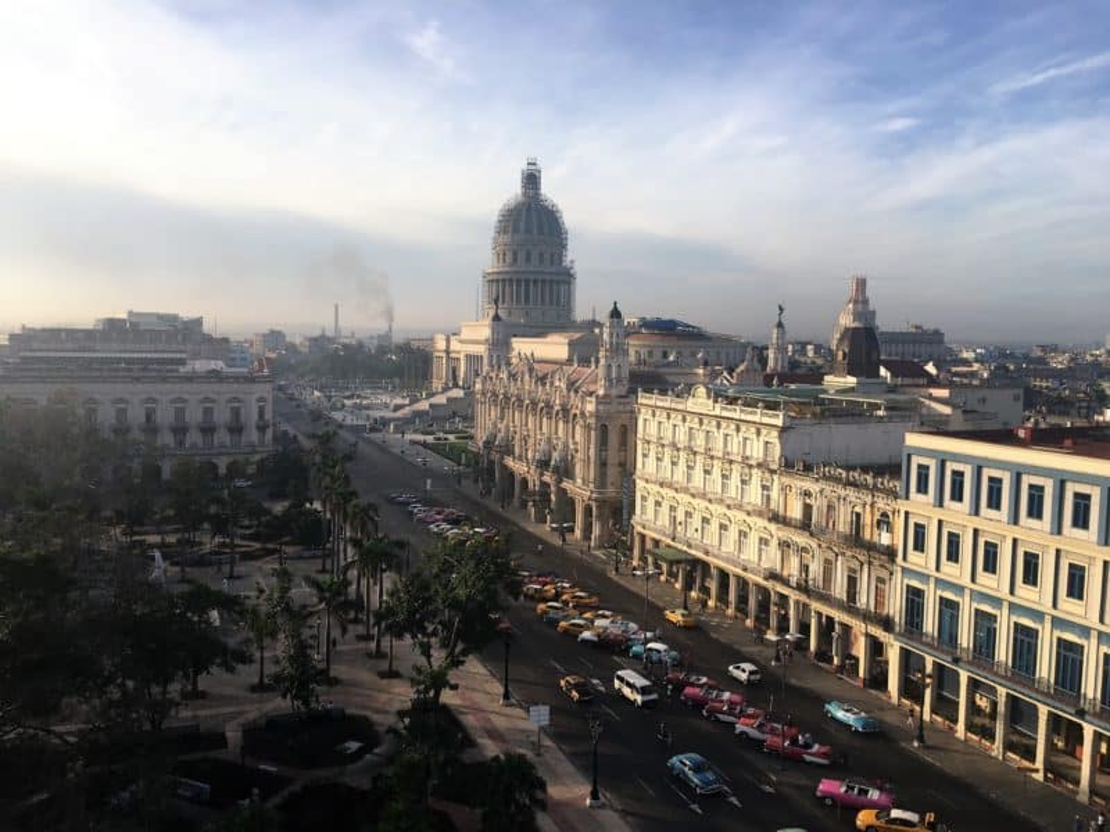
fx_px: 930
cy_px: 416
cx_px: 555
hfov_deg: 61.7
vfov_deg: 48.2
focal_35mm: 29
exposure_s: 1/1068
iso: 25
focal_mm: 4.15
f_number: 2.2
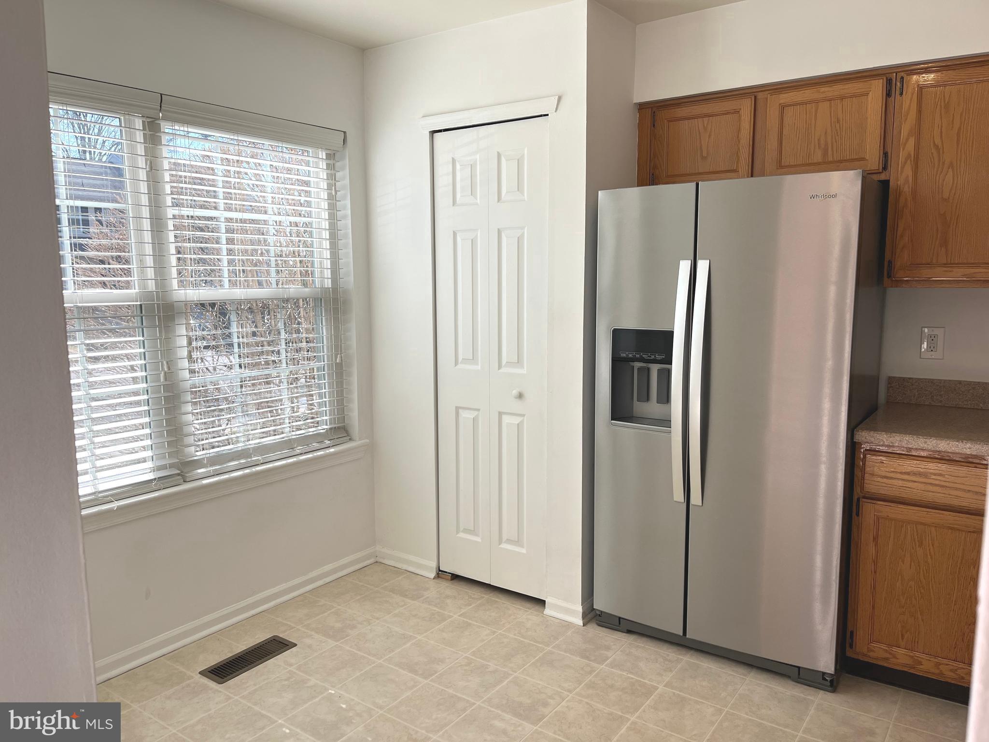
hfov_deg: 67.3
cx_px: 494
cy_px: 371
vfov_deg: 53.1
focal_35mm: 26
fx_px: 743
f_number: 1.6
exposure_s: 1/608
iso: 50
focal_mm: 5.1
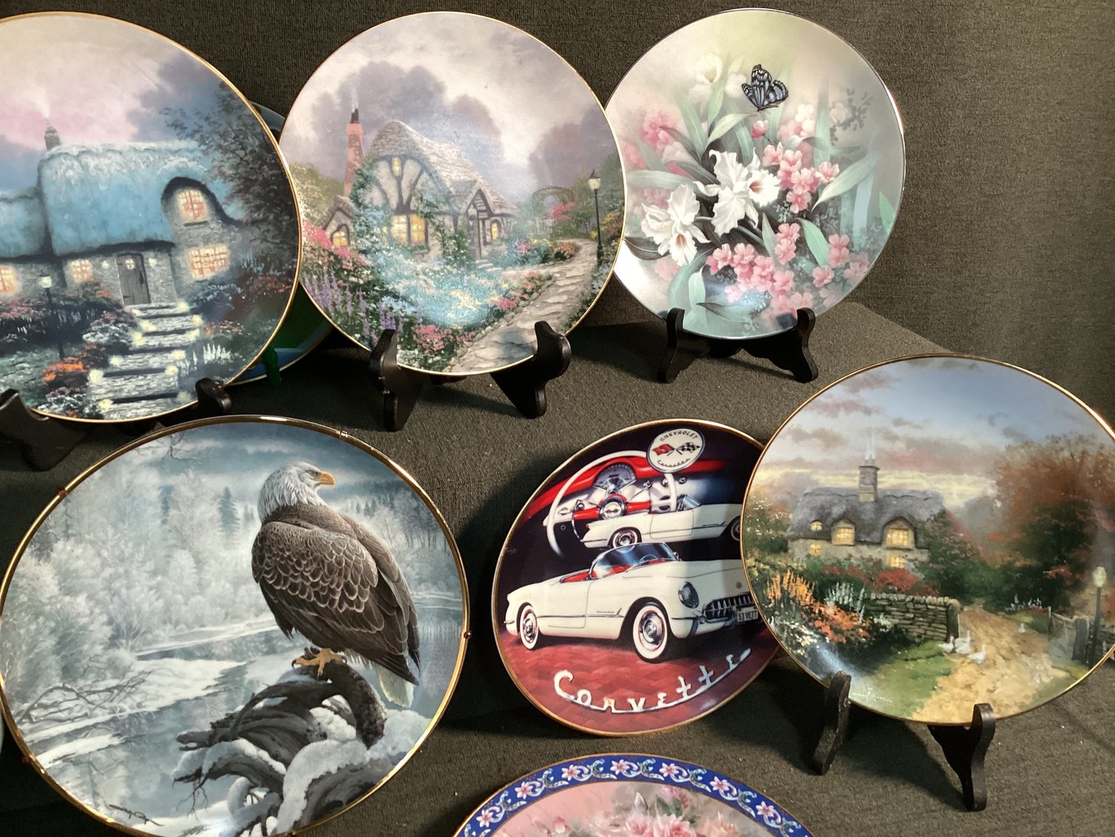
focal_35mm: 31
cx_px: 558
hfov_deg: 58.3
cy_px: 418
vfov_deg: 45.4
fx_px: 999
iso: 160
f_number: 2.4
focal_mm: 3.3
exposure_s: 1/60
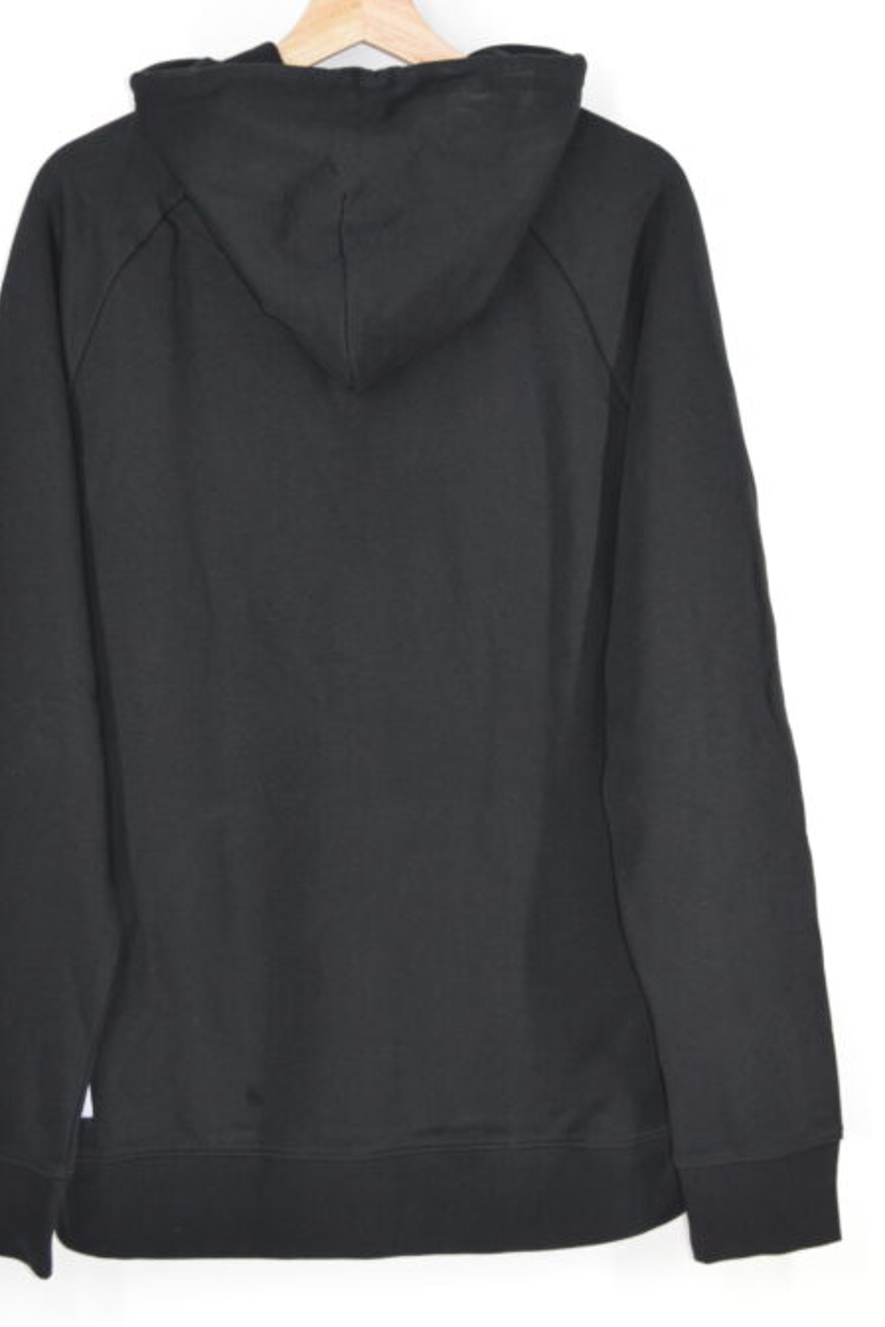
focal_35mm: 71
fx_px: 2606
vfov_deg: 28.5
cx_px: 367
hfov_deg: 19.3
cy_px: 517
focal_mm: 35
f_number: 5
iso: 720
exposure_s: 1/125
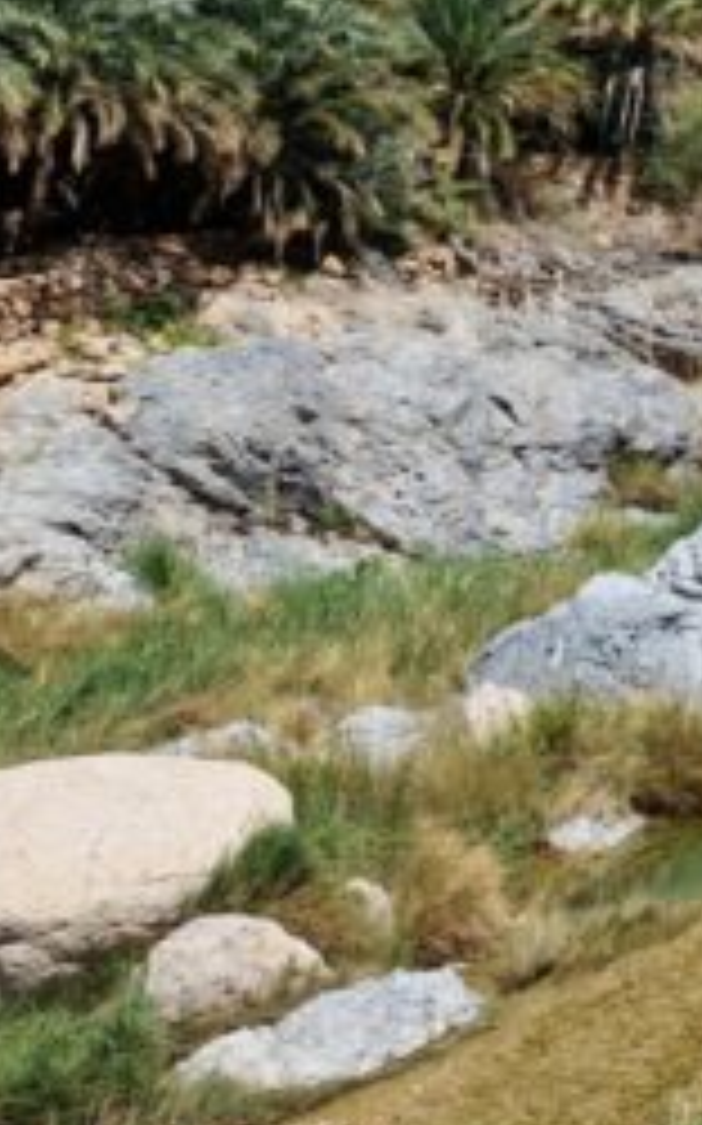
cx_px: 1544
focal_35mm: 75
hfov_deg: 13.8
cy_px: 180
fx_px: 2298
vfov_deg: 26.8
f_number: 1.8
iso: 50
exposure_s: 1/1980
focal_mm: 5.4
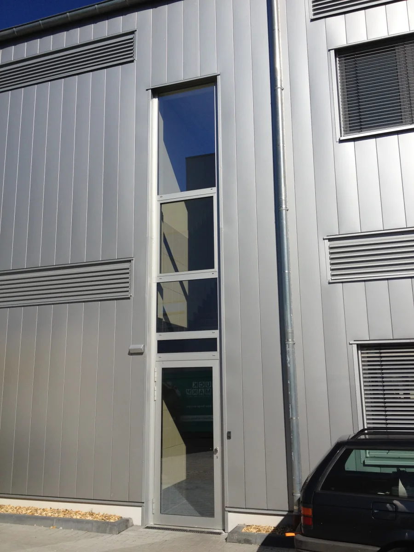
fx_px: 558
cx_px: 207
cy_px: 276
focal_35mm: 35
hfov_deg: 40.7
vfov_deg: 52.6
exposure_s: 1/3460
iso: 64
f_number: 2.4
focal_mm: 4.28
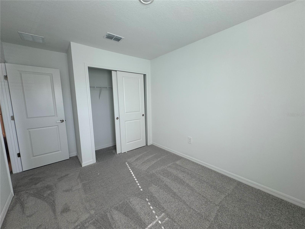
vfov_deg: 85.7
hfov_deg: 102.1
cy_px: 114
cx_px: 152
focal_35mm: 14
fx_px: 123
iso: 40
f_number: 2.2
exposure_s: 1/99
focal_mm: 2.22
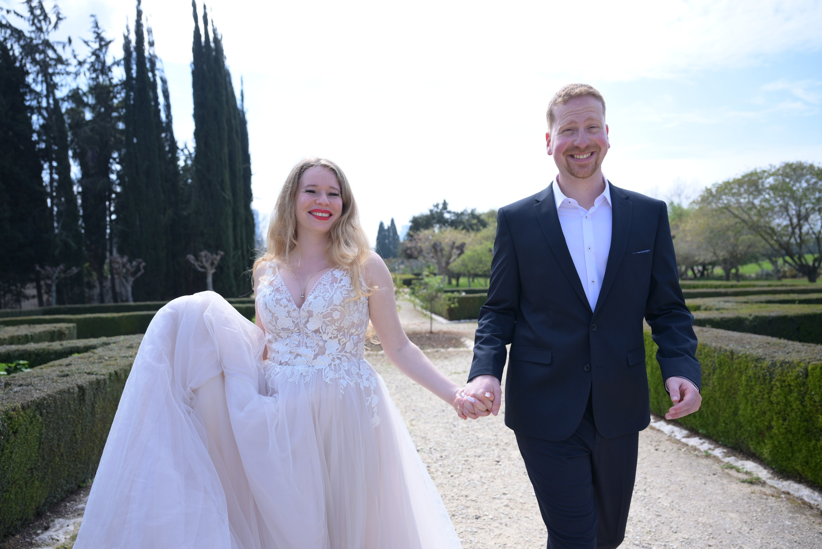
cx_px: 411
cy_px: 274
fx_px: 548
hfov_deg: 73.7
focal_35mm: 24
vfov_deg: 53.2
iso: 125
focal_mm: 24
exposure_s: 1/800
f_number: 3.5
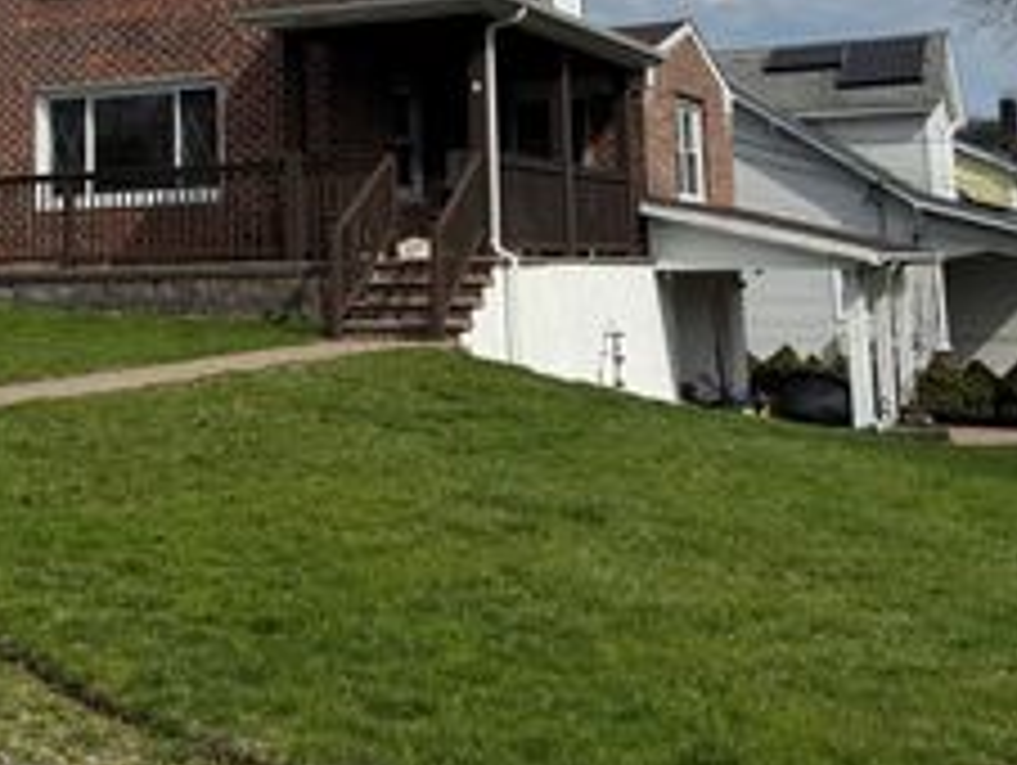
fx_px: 1559
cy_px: 43
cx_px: 346
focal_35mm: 53
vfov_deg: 26.4
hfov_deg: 35.8
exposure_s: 1/10417
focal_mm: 6.76
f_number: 1.78
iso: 80
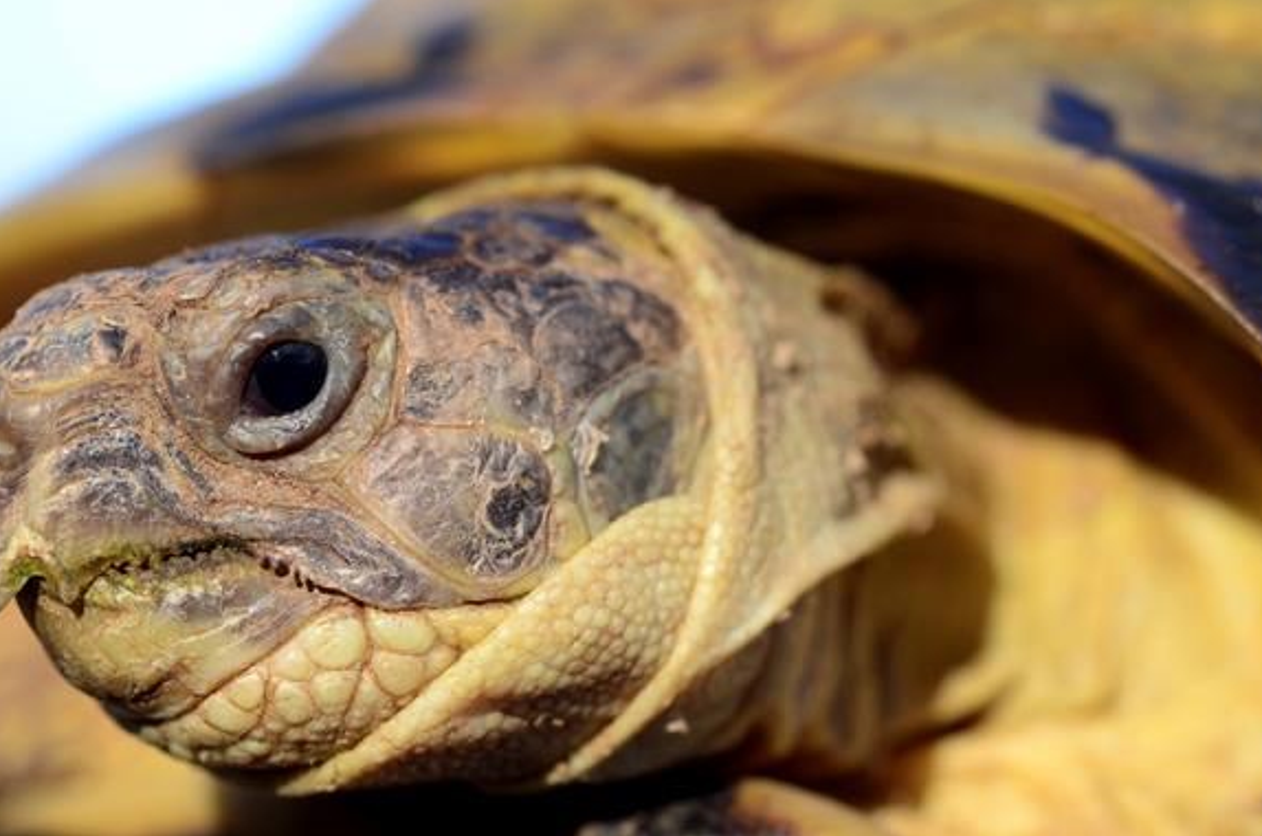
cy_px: 468
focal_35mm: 119
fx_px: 4162
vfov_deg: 11.5
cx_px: 602
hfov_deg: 17.2
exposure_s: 1/320
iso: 320
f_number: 6.3
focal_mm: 70
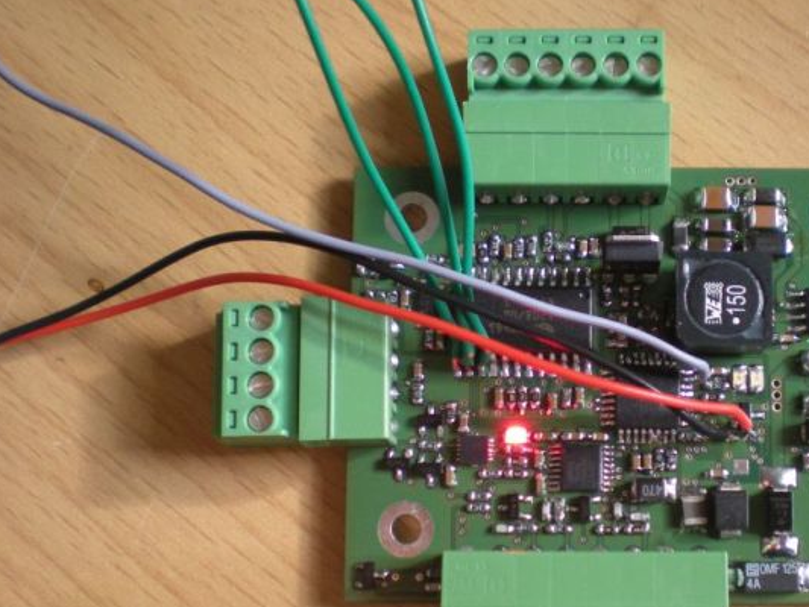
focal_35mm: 57
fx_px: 1332
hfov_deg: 33.3
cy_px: 393
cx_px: 575
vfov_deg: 25.6
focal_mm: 6.3
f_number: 3.1
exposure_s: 1/65.4
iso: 196
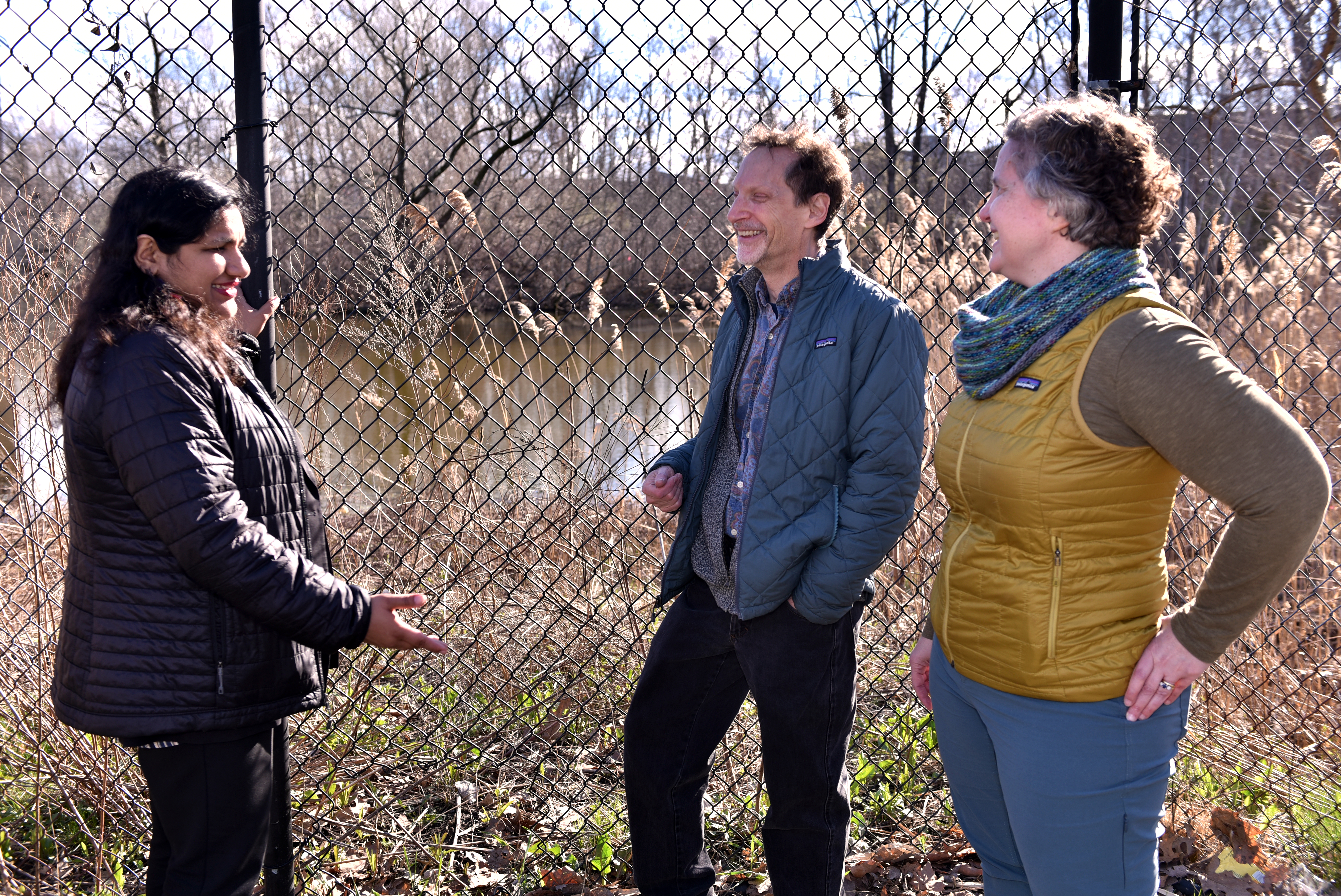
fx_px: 1341
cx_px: 670
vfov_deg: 36.9
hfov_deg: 53.1
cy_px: 448
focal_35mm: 36
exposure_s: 1/200
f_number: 5
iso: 50
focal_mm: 36
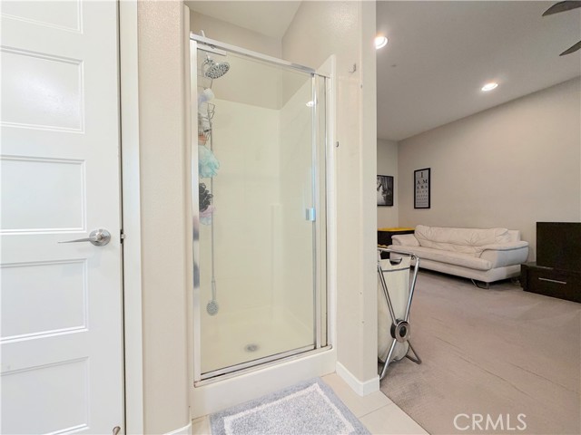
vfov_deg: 85.7
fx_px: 235
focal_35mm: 14
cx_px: 290
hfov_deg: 102.1
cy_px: 218
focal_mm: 2.22
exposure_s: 1/60
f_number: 2.2
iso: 160
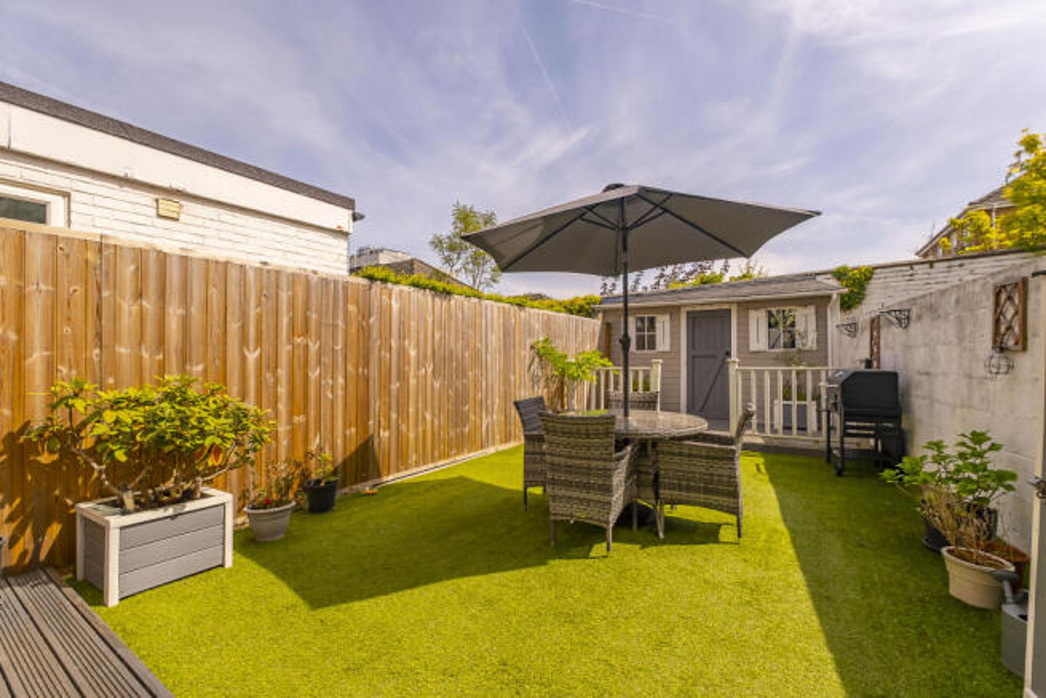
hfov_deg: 100.4
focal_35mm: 15
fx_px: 436
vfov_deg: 77.4
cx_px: 523
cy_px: 349
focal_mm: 10
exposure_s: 1/1600
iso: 400
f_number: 5.6
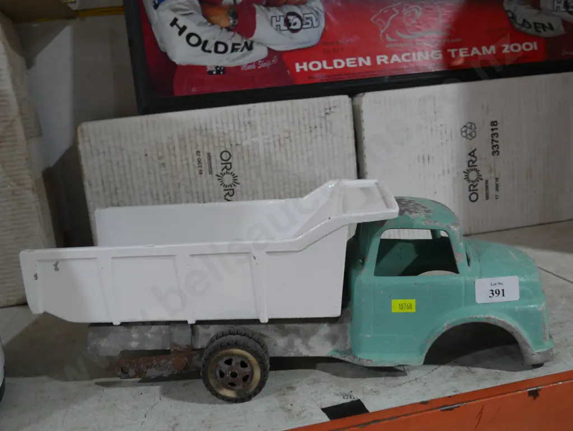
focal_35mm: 36
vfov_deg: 39.7
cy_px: 216
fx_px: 596
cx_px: 286
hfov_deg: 51.3
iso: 500
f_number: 4
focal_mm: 18
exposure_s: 1/60
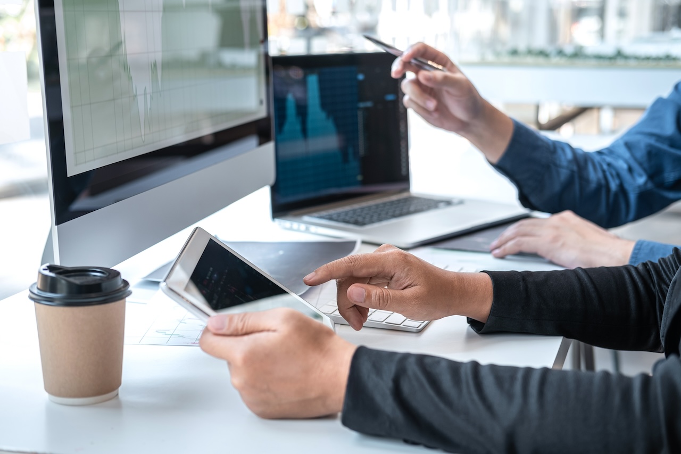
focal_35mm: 53
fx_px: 1002
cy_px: 227
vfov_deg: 25.5
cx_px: 340
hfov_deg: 37.5
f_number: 2.8
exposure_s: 1/100
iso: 200
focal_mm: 35
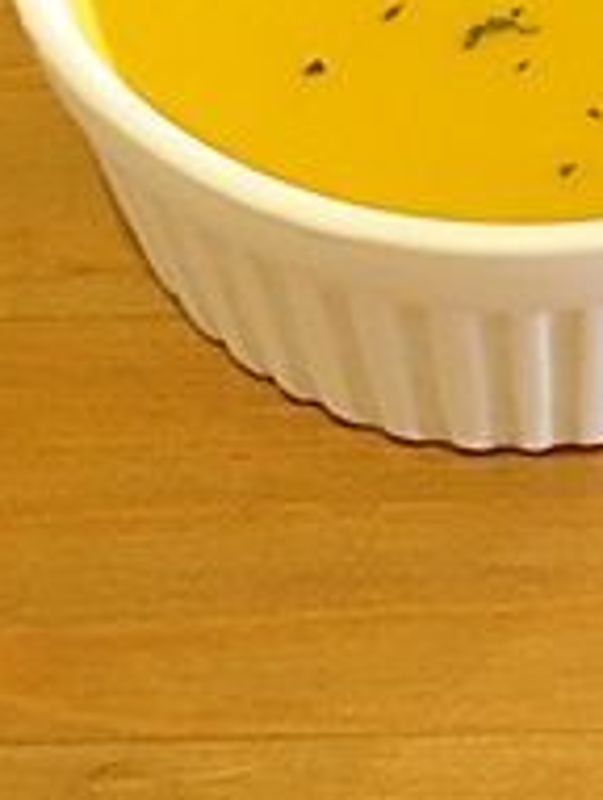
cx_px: 729
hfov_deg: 14.2
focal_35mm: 101
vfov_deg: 18.5
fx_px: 2338
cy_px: -119
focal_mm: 4.15
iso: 50
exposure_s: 1/4
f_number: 2.2
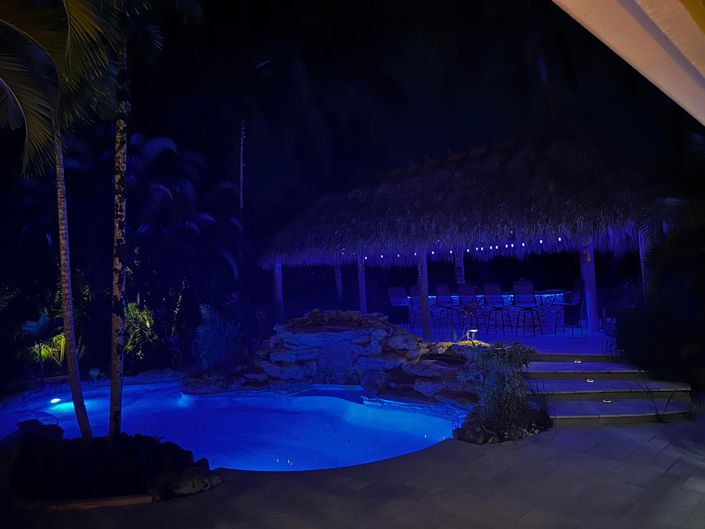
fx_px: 489
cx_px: 352
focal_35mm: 24
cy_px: 264
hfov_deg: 71.6
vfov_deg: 56.8
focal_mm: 6.86
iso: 1600
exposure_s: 1/9
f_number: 1.78
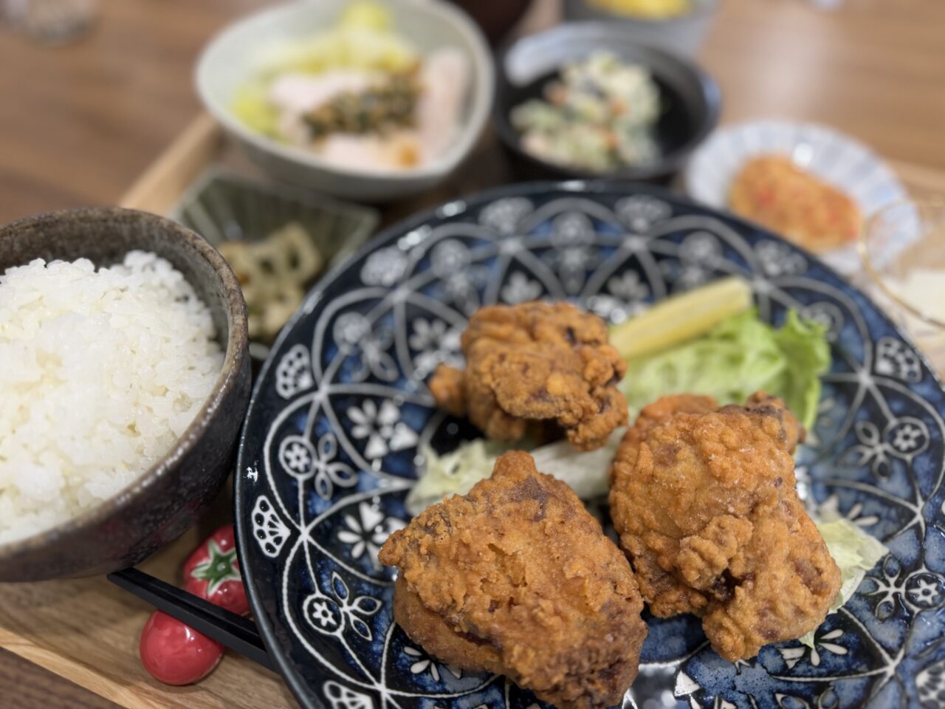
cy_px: 354
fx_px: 655
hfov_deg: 71.6
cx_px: 472
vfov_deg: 56.8
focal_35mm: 24
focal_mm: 6.76
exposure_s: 1/89
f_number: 1.78
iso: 200
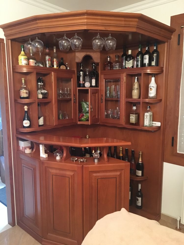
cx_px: 92
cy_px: 122
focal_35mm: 29
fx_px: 206
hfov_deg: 48.2
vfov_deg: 61.7
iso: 320
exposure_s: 1/17
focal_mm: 4.15
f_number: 2.2
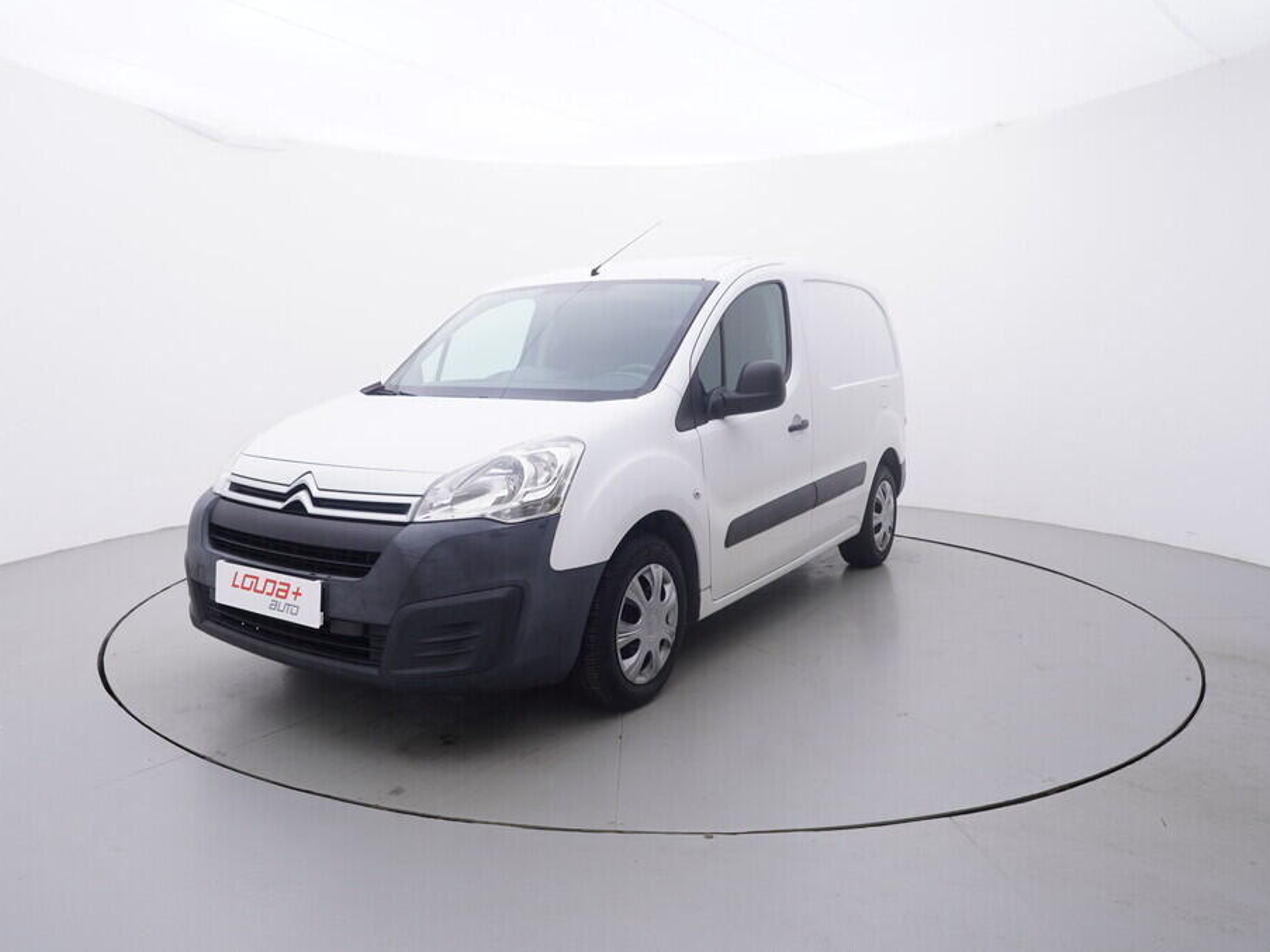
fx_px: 900
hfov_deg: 70.2
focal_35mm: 25
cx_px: 567
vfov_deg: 55.7
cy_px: 472
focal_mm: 15
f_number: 5
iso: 200
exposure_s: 1/80
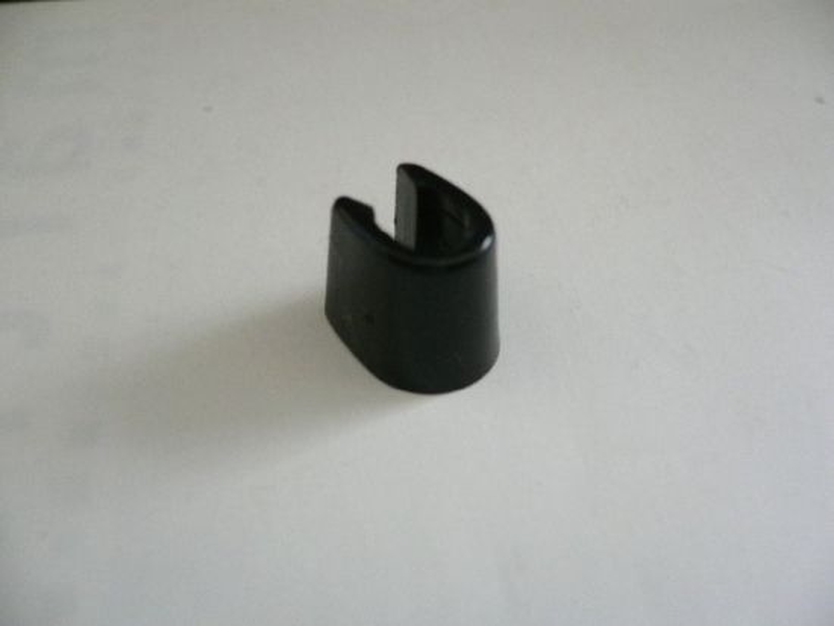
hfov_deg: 52.6
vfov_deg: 40.7
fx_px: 844
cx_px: 417
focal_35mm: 35
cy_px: 313
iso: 200
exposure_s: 1/10
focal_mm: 5.8
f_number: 2.8
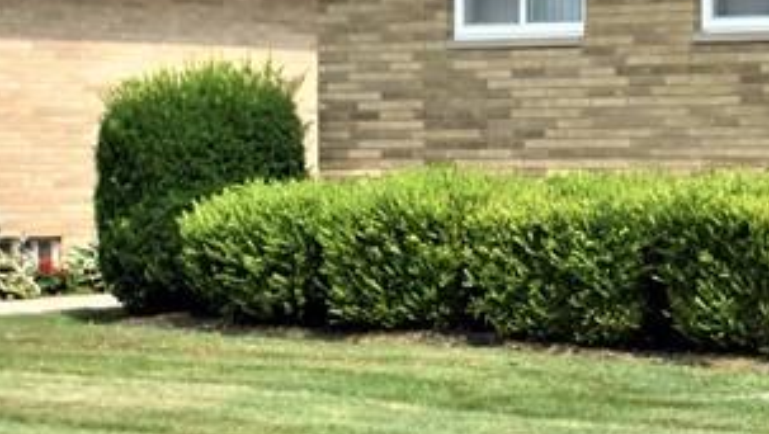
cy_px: 147
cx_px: 1317
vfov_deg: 9.0
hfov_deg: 14.3
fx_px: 2755
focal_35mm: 135
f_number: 8
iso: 1250
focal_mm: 24
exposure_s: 1/2500
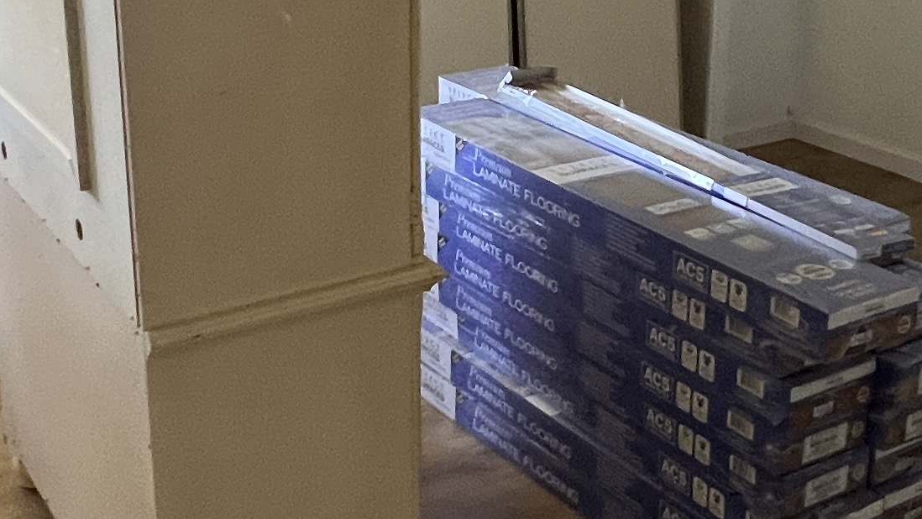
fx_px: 1271
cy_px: 125
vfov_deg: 22.8
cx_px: 490
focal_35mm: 52
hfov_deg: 39.8
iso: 320
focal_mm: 1.57
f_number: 1.8
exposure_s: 1/60
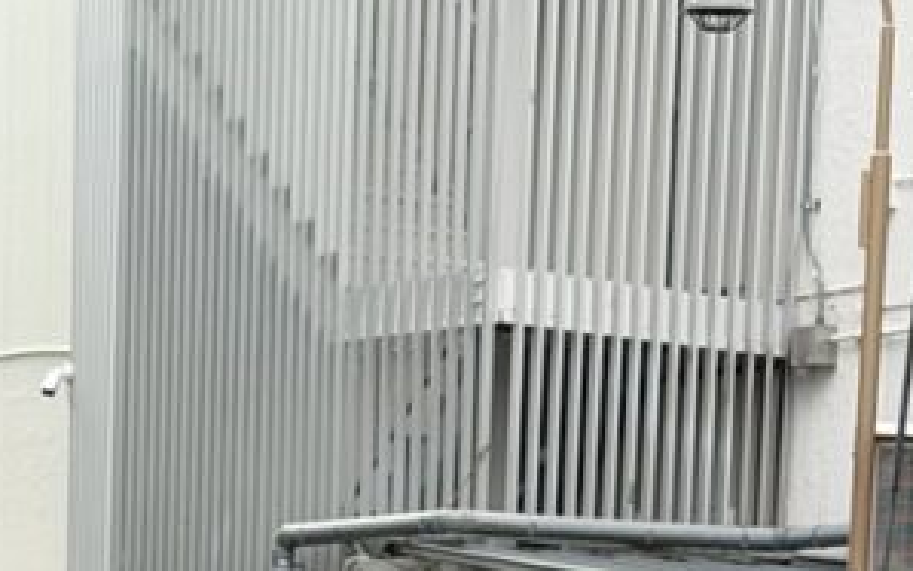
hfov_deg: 12.0
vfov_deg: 7.0
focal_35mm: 174
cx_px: 272
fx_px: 4330
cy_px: 1453
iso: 64
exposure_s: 1/503
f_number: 1.78
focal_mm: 6.76
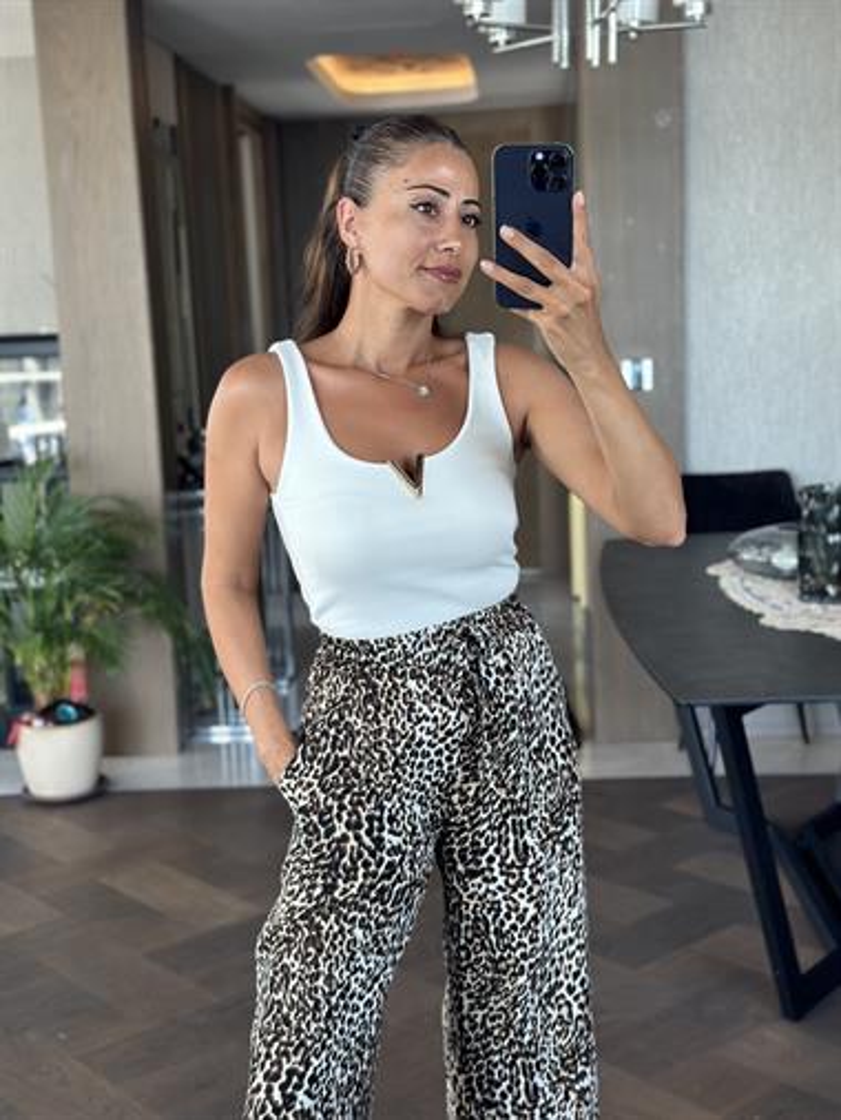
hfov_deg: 30.3
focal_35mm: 48
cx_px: 420
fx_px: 1554
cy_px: 560
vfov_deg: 39.6
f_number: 1.78
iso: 125
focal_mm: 6.86
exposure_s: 1/86
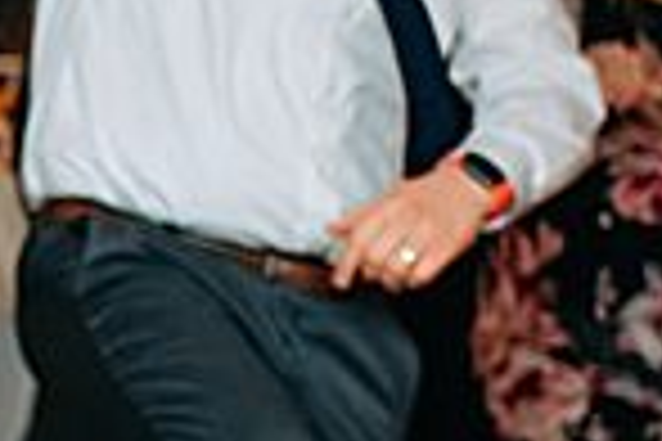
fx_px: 4119
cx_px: -743
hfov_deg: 8.6
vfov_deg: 6.1
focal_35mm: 224
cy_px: 236
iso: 400
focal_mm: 35
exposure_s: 1/125
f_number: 1.8
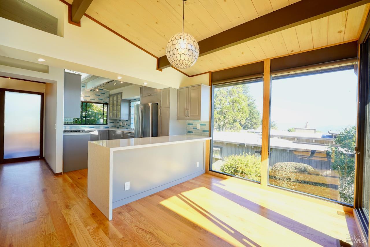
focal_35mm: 15
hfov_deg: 101.5
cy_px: 124
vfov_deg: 78.5
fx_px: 151
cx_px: 185
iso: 640
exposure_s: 1/50
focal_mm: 14.7
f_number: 9
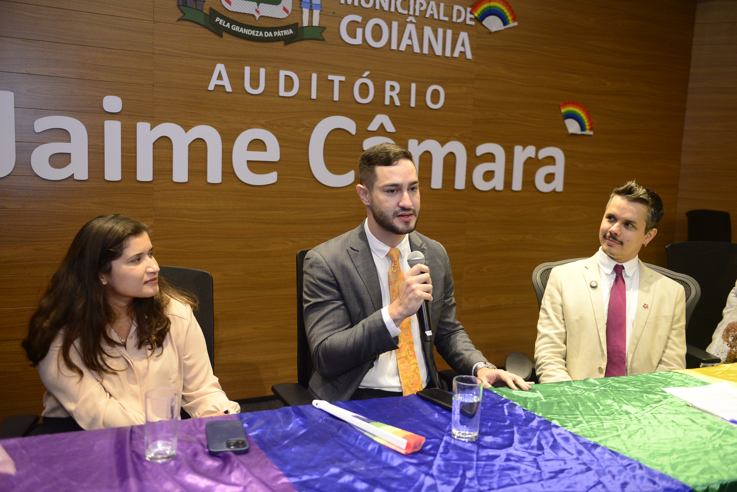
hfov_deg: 55.8
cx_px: 368
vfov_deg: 38.9
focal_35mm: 34
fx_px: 696
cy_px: 246
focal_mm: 34
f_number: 4
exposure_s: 1/125
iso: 2000
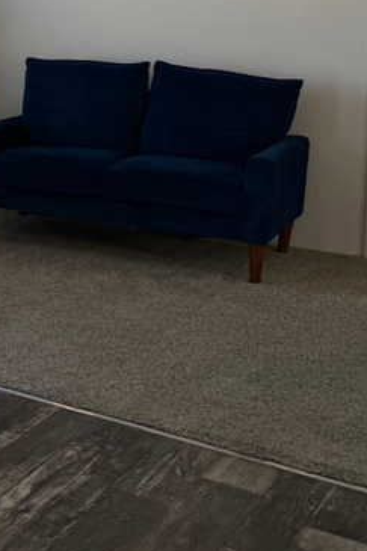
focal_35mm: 70
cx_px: -405
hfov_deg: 15.1
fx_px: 1071
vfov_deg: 27.9
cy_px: 65
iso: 100
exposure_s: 1/298
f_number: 1.78
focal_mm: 6.76
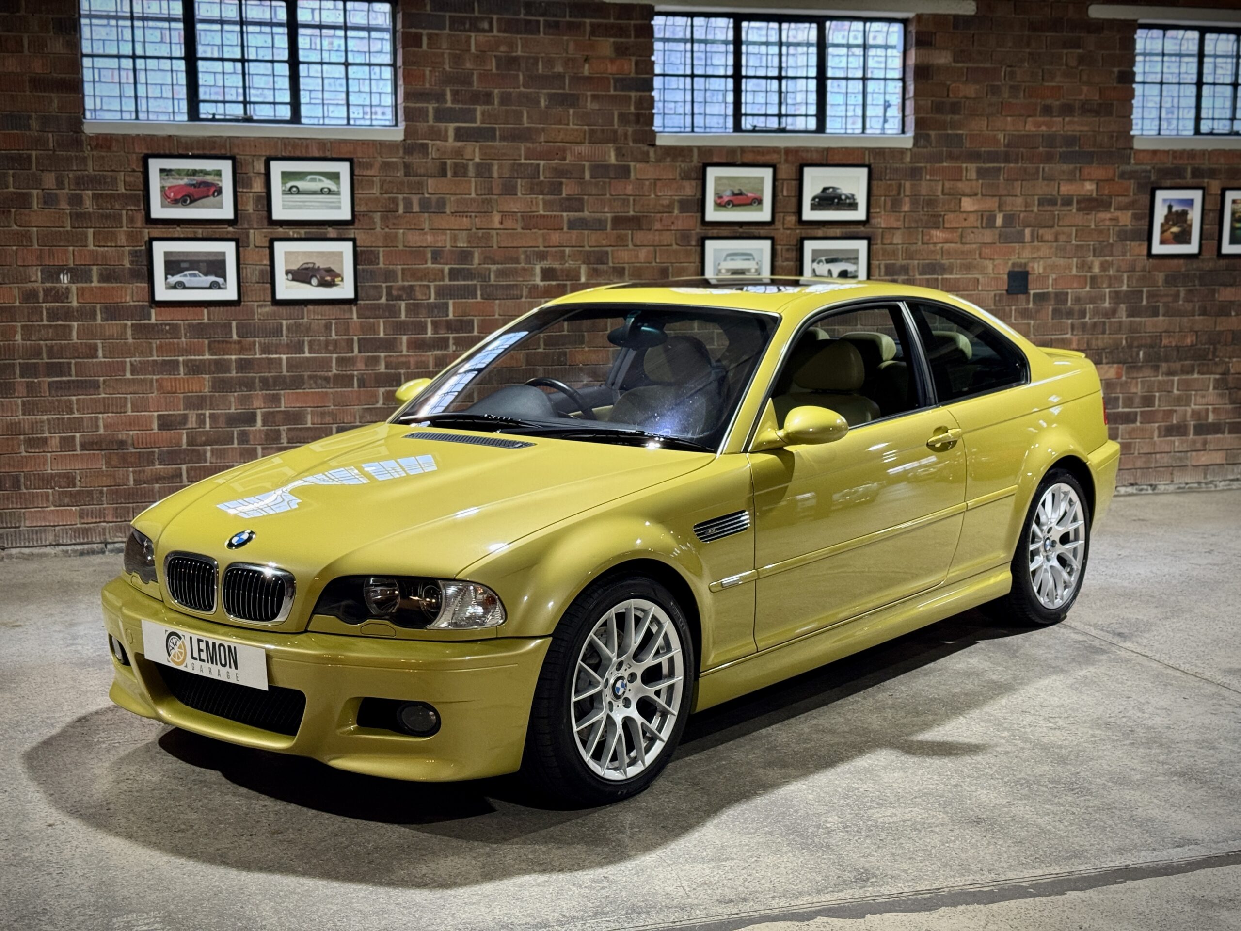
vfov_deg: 30.3
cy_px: 466
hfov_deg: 39.7
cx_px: 620
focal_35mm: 48
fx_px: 1721
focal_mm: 6.76
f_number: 1.78
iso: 250
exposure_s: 1/50
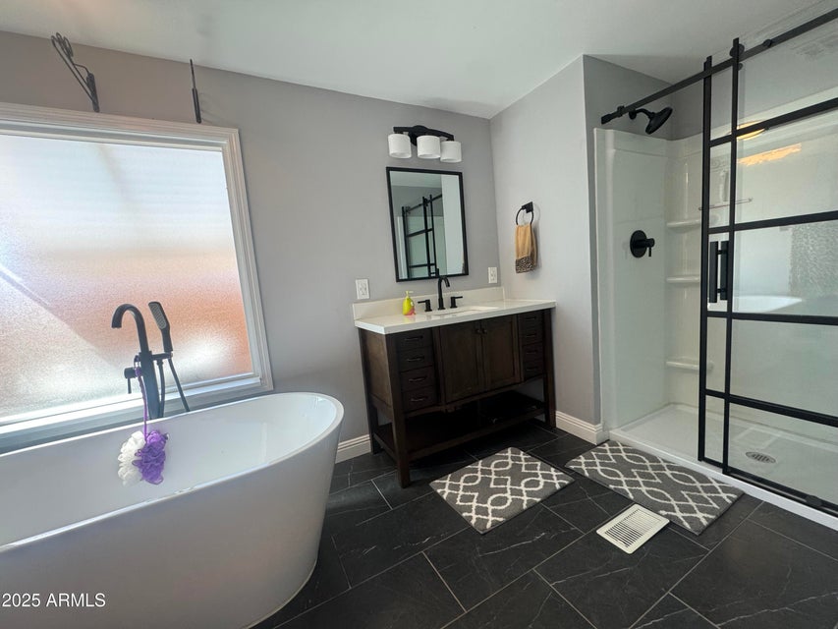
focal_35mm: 14
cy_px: 314
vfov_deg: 85.7
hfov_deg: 102.1
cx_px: 419
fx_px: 339
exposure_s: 1/120
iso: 160
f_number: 2.2
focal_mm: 2.22
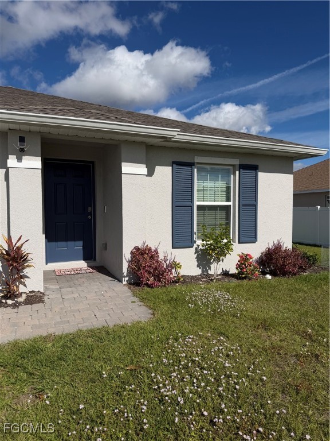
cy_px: 220
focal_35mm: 24
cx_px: 165
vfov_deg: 71.6
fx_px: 305
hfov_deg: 56.8
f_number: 1.78
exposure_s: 1/10309
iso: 80
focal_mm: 6.76
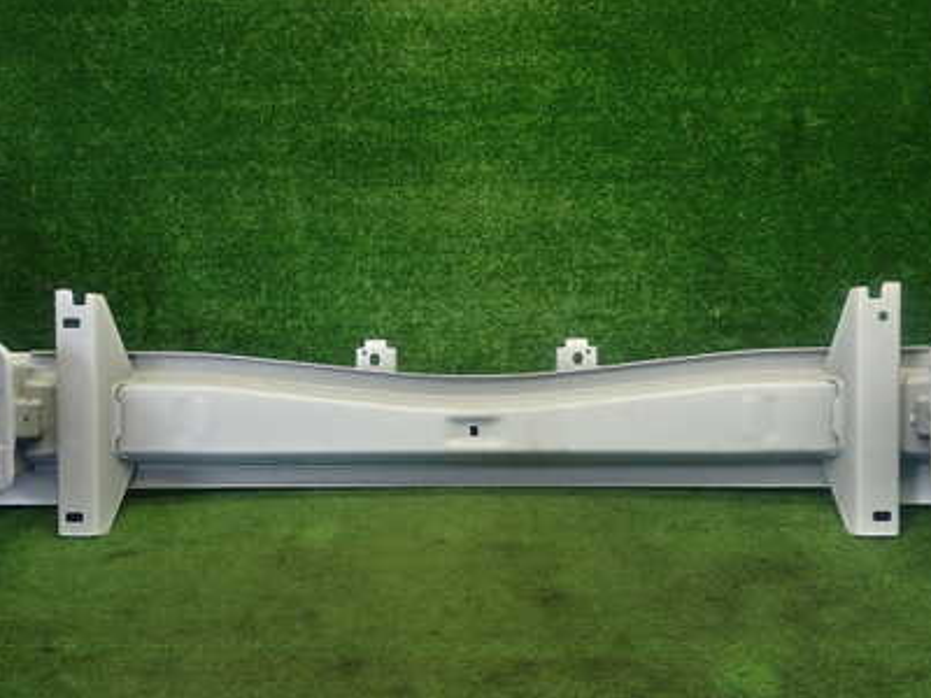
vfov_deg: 30.1
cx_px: 472
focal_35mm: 48
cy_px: 461
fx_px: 1291
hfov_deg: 39.7
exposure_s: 1/60
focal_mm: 5.79
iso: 160
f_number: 2.4
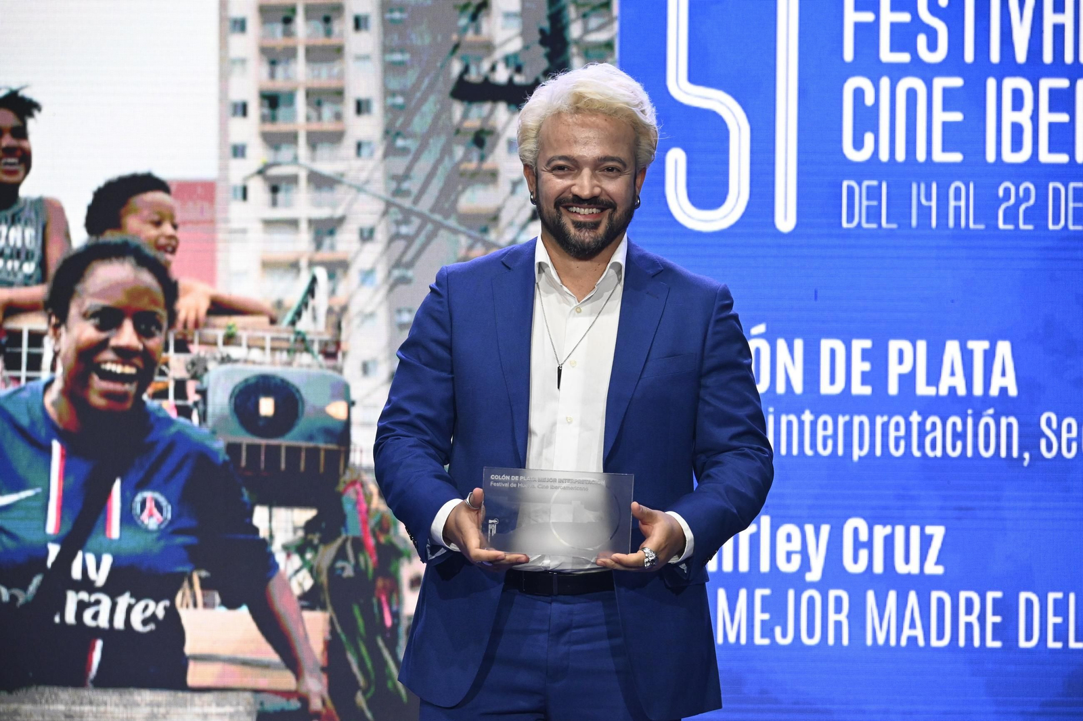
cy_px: 360
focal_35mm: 156
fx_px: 4692
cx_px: 542
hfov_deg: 13.2
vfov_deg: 8.8
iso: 2500
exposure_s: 1/250
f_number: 6.3
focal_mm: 104
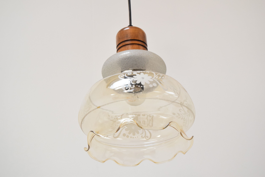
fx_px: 508
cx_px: 132
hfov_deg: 29.2
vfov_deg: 19.8
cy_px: 88
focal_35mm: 69
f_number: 6.3
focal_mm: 46
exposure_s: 1/160
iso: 1600
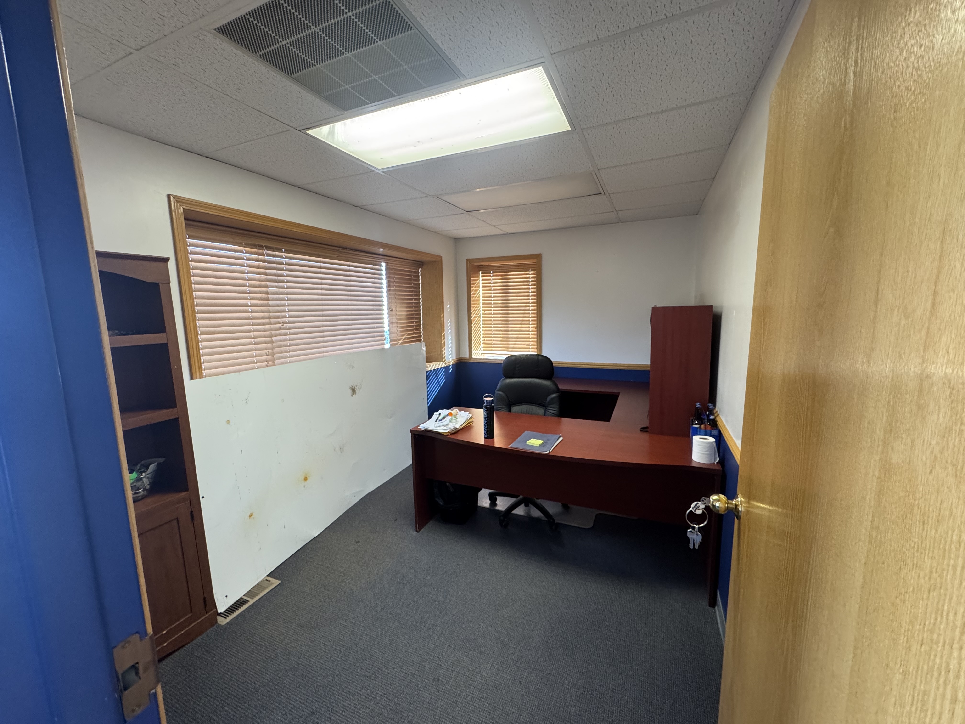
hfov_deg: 102.1
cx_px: 482
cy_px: 362
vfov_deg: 85.7
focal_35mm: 14
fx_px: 390
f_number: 2.2
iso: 320
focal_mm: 2.22
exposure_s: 1/120
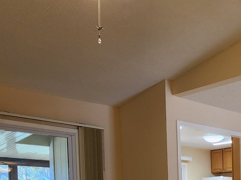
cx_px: 310
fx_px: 341
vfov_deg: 26.8
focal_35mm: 49
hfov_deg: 30.9
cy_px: 206
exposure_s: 1/60
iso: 100
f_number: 2.2
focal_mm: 2.2
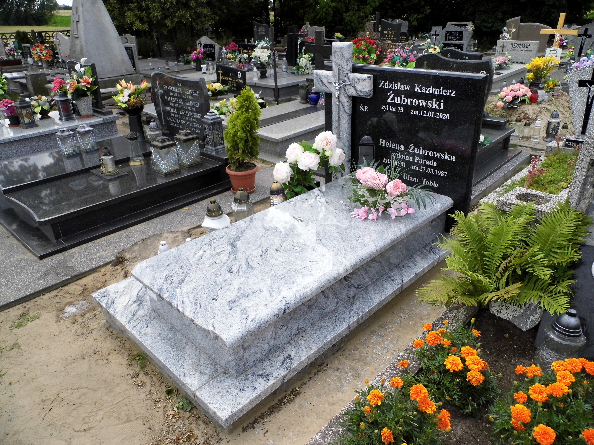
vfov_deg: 54.9
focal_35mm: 25
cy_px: 222
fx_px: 429
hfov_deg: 69.4
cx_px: 297
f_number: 3.1
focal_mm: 4.5
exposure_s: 1/1000
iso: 100
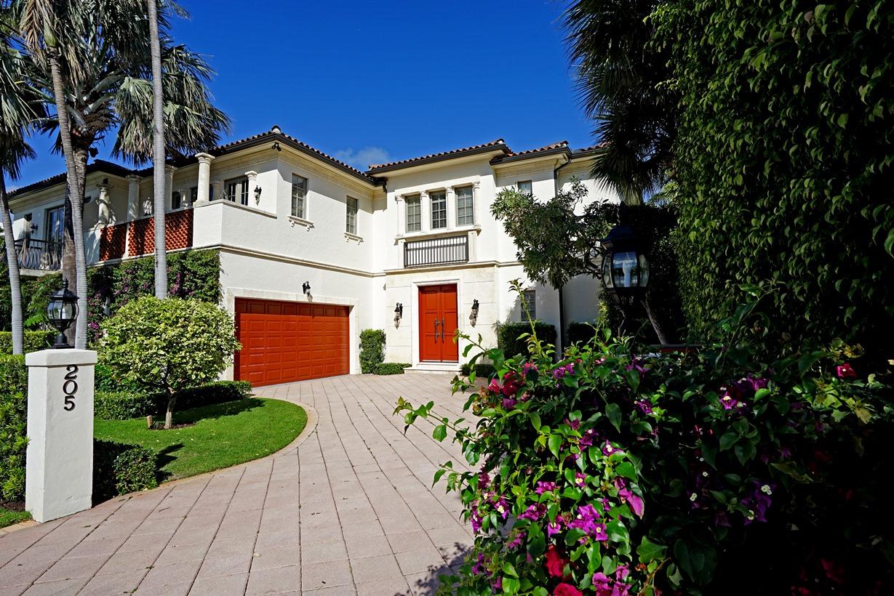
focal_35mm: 16
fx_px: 397
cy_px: 298
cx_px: 447
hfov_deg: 96.7
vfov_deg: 73.8
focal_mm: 16
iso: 100
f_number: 10
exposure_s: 1/200
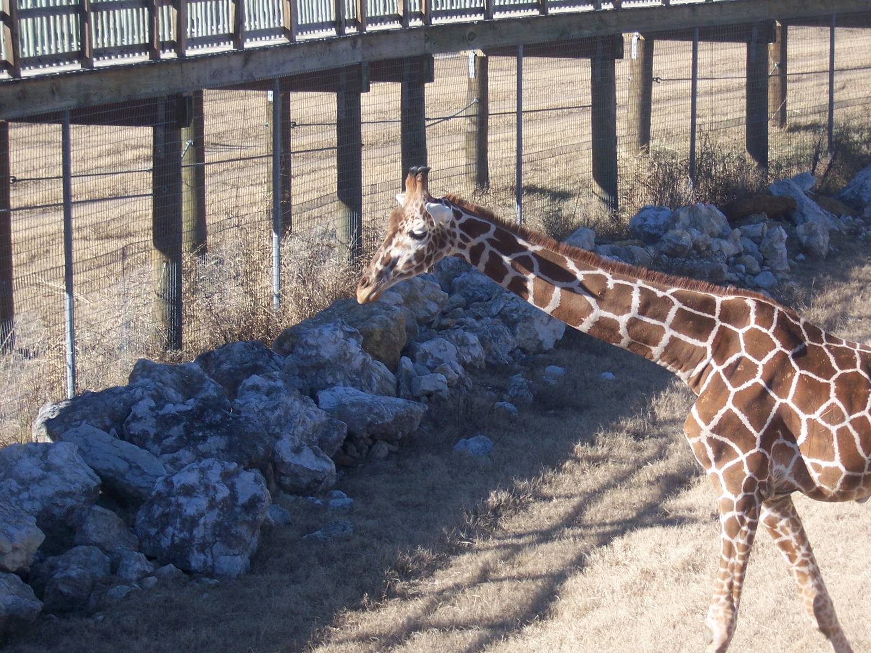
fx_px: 2717
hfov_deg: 18.2
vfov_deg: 13.7
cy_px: 326
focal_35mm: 108
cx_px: 436
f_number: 5.6
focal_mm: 18
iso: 80
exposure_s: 1/180
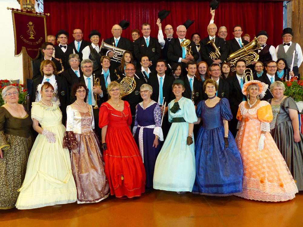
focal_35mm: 30
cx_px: 152
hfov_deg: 60.0
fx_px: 263
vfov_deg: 46.8
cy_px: 114
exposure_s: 1/40
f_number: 2.8
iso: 400
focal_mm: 5.3
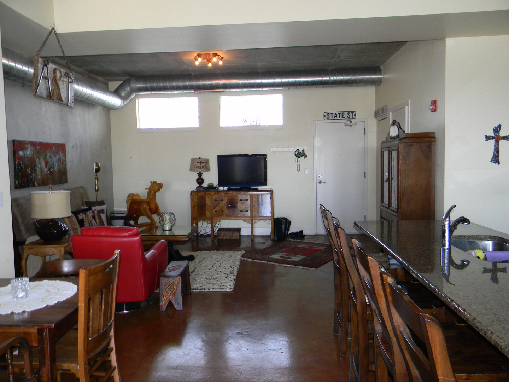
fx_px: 412
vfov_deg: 49.7
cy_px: 191
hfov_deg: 63.4
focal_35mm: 28
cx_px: 254
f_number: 3.5
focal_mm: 5
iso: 200
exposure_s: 1/30
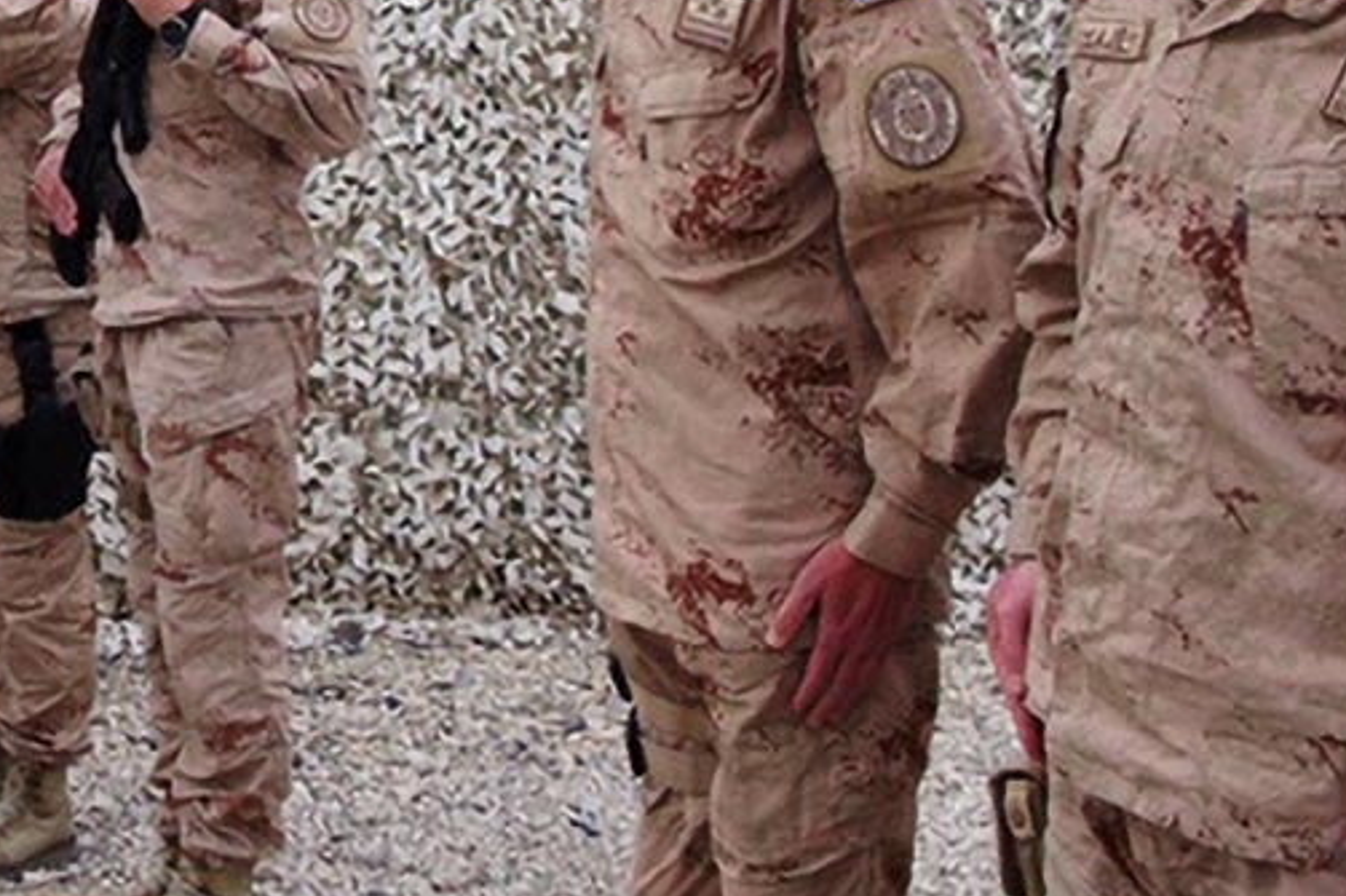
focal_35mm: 74
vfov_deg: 18.2
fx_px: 2766
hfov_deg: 25.9
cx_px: -8
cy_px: 131
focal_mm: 21.25
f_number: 6.3
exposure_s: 1/250
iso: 400
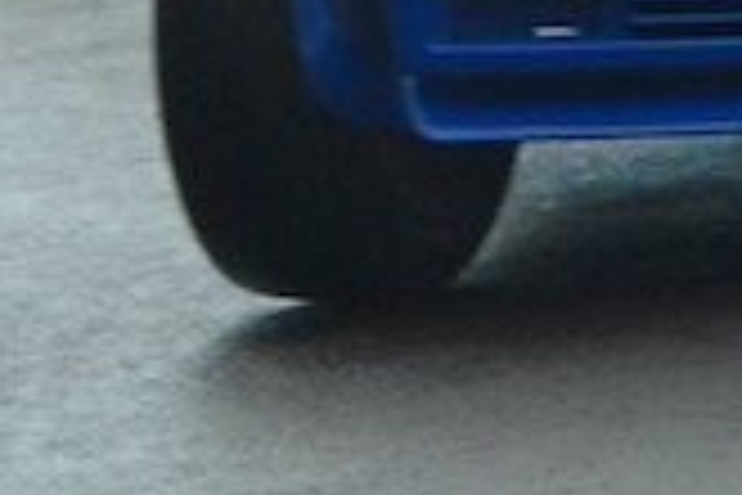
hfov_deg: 3.0
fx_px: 14209
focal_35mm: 689
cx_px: 782
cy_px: -526
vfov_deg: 2.0
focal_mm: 95
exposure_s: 1/250
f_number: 6.3
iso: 200
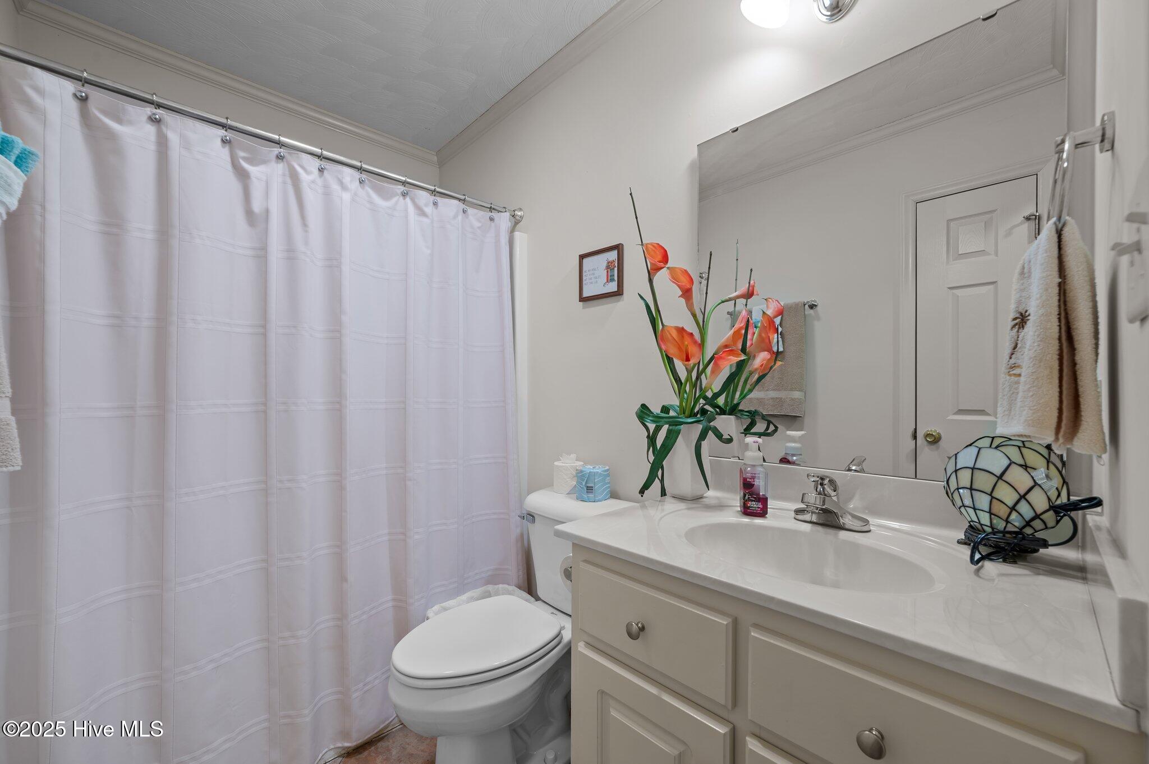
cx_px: 574
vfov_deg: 81.1
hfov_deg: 104.3
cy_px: 382
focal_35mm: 14
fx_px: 446
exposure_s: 1/1.67
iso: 250
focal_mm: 14
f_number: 8
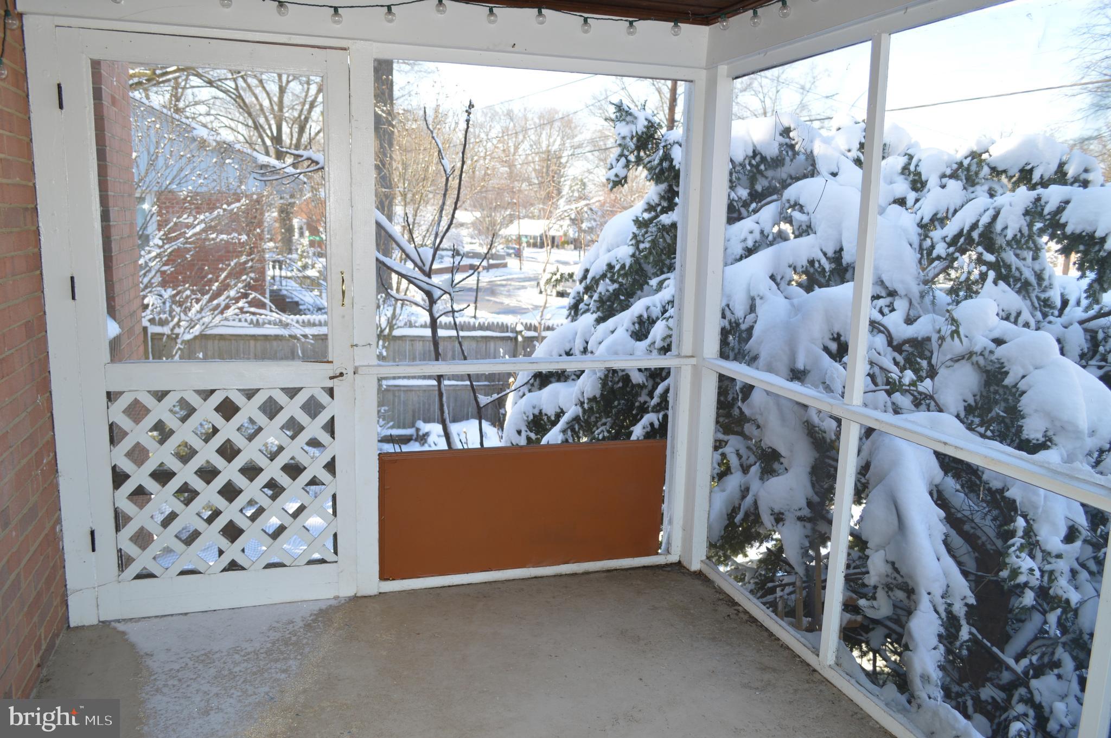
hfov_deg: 67.4
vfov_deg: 47.8
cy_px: 369
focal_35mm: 27
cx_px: 556
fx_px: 832
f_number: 4
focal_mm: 18
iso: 110
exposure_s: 1/125
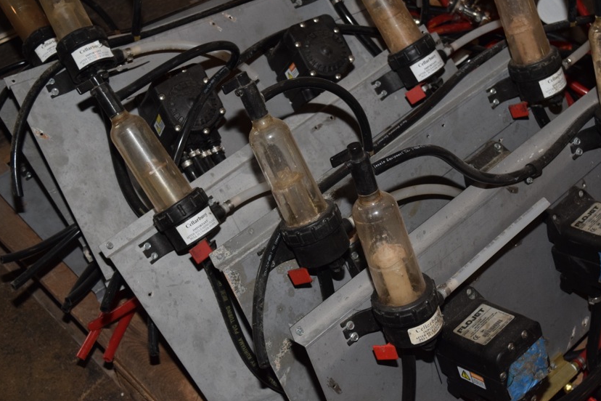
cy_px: 188
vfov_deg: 23.4
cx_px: 343
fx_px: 968
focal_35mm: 58
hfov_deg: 34.4
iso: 800
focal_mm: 32
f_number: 5.6
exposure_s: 1/100
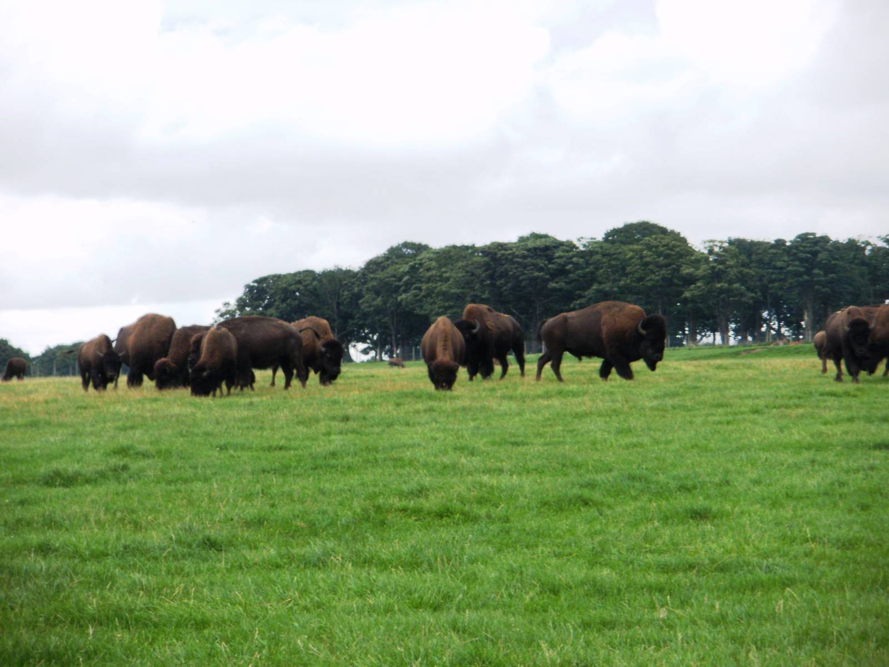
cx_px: 444
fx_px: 4623
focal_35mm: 180
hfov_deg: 11.0
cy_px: 334
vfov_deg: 8.2
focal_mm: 31.5
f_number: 5.6
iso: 125
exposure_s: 1/200
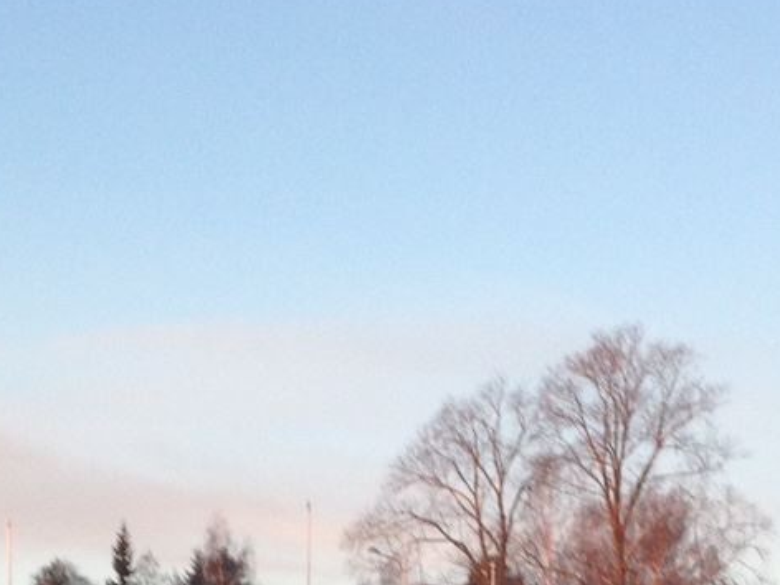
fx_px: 2569
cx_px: 375
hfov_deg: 17.3
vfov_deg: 12.3
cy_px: 886
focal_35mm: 114
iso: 64
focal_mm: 4.12
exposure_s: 1/120
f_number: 2.4
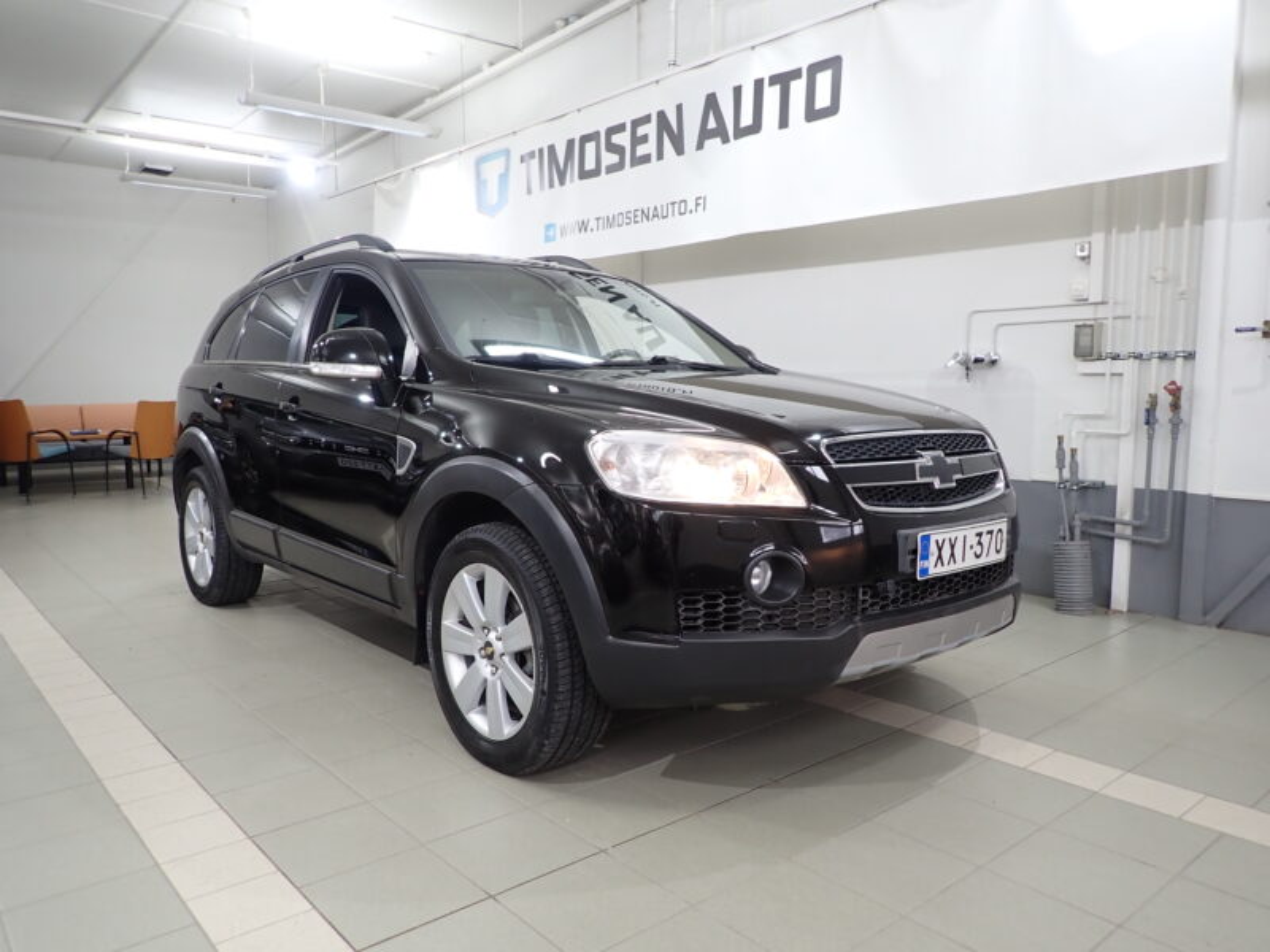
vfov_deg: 54.9
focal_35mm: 25
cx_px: 635
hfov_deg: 69.4
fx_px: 917
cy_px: 476
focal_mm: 4.5
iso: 160
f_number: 2
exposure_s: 1/60
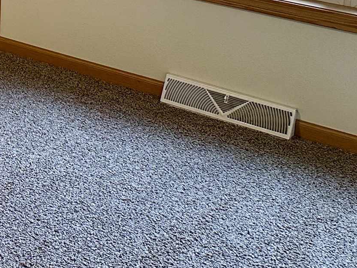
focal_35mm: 89
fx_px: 918
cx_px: -236
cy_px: -174
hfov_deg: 18.4
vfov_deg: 15.0
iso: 160
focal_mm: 6.86
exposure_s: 1/120
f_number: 1.78
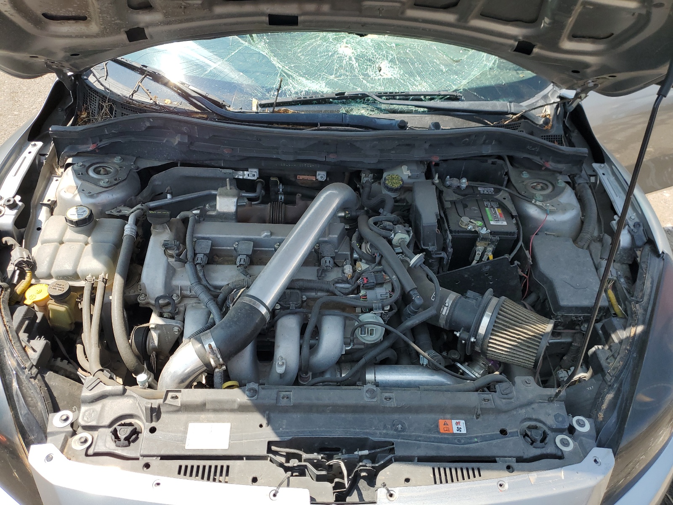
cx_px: 336
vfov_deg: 53.1
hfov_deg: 67.3
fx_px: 505
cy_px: 252
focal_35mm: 26
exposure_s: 1/1250
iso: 50
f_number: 1.5
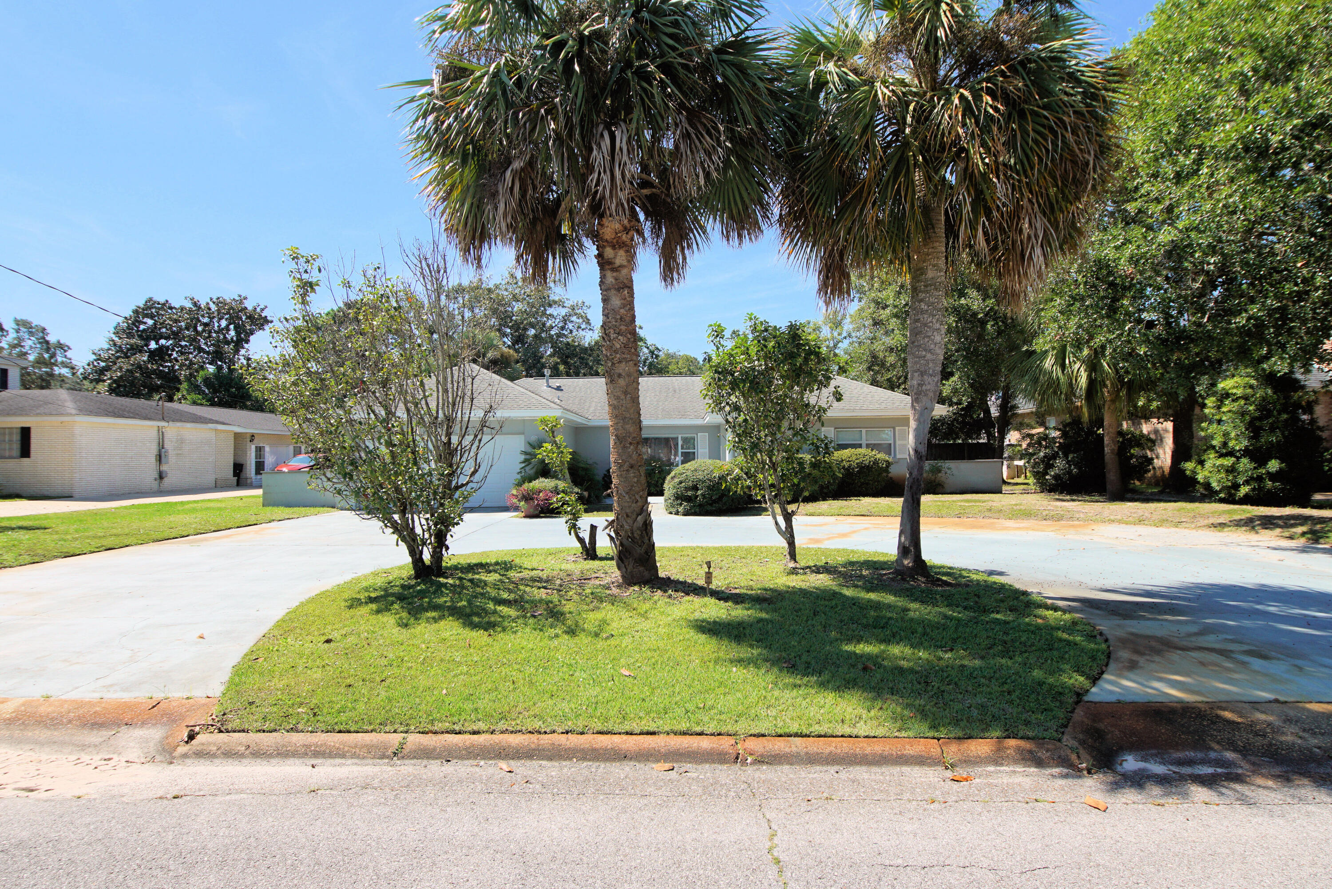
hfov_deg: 90.0
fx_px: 666
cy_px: 444
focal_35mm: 18
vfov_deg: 67.4
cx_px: 666
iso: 100
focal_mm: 12
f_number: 8
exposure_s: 1/250
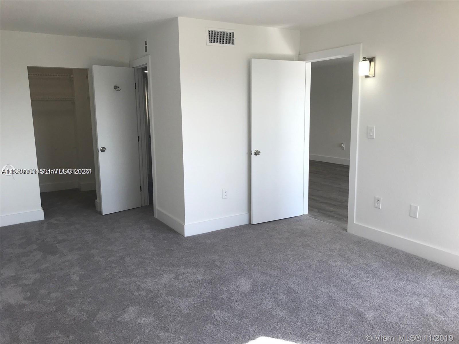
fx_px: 371
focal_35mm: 28
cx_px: 230
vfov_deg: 49.7
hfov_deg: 63.4
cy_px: 172
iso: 20
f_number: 1.8
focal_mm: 3.99
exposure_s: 1/293
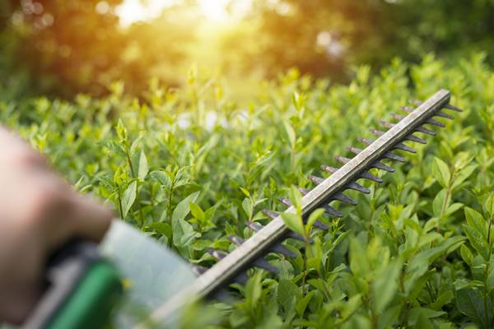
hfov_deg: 39.6
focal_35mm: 50
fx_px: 686
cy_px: 164
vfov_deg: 27.0
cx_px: 247
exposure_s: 1/400
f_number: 3.5
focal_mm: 50
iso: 320
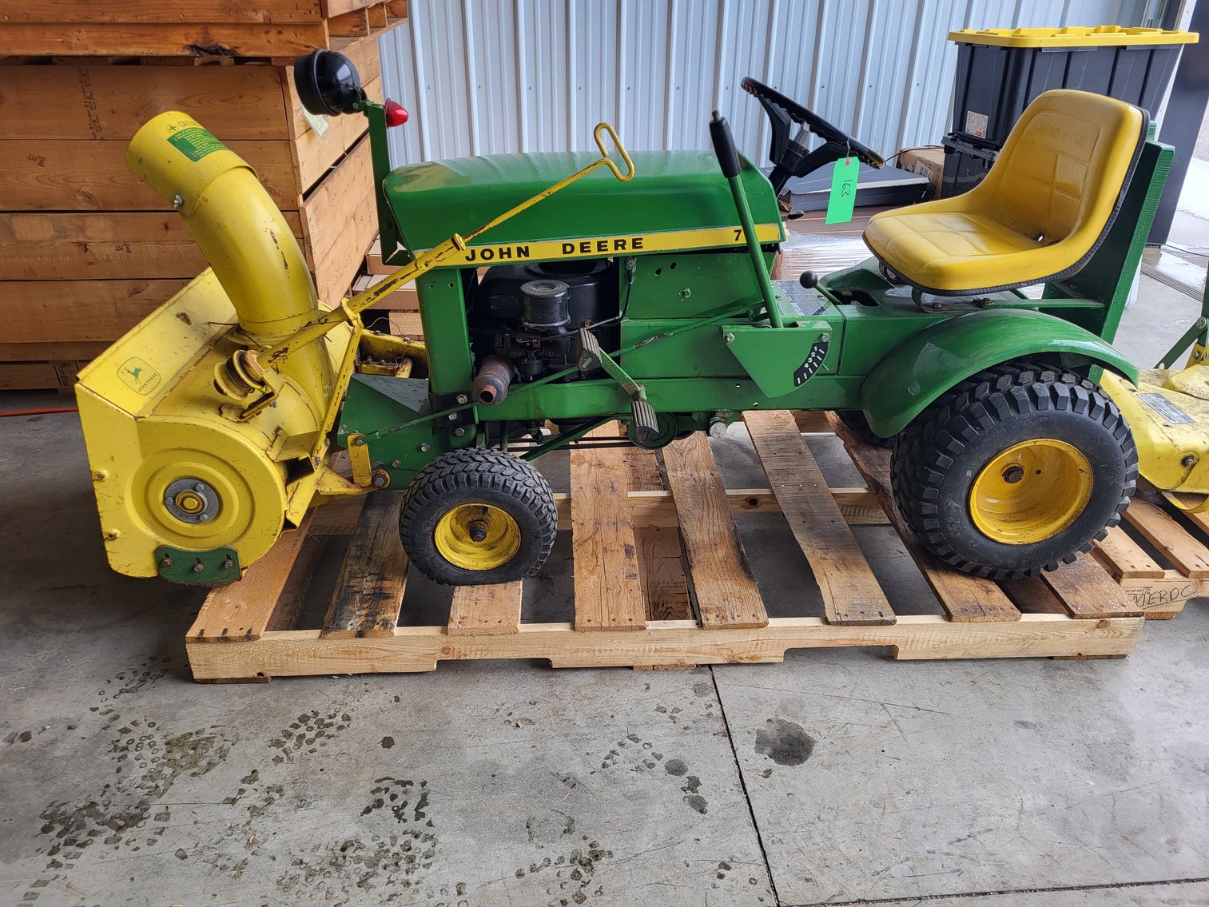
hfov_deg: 67.3
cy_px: 454
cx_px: 604
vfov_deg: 53.1
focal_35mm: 26
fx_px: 908
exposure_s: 1/163
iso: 40
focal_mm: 5.4
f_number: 1.8
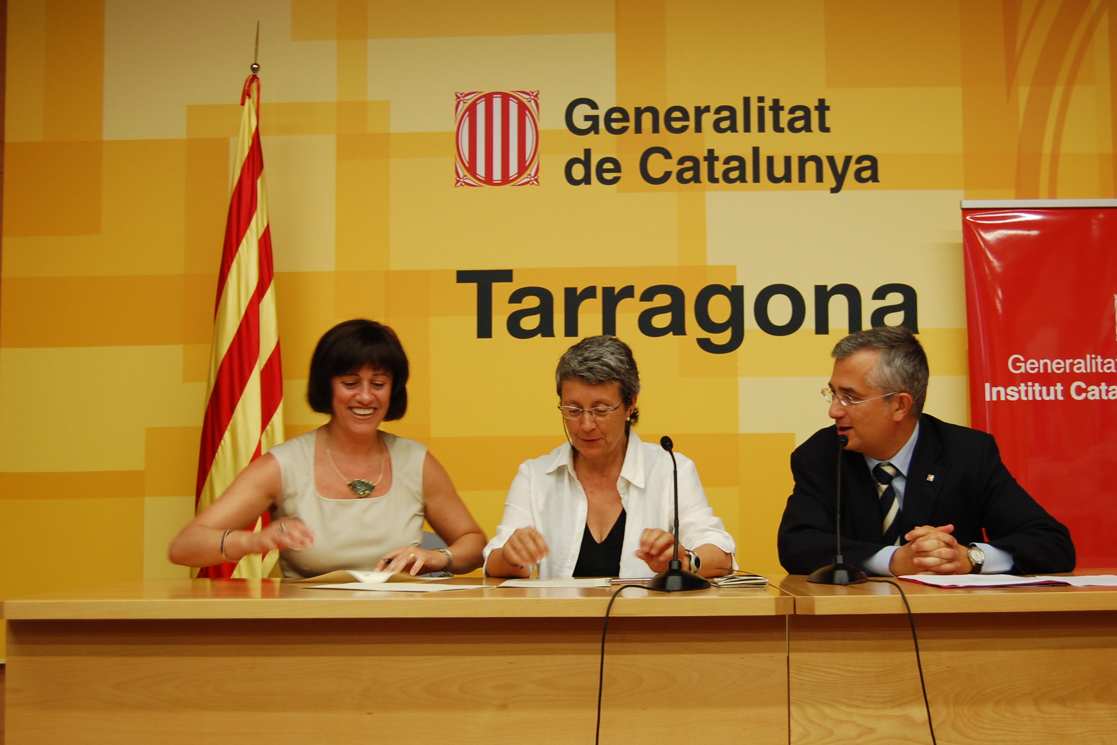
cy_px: 399
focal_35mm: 48
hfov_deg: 41.1
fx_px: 1489
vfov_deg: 28.1
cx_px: 602
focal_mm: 28
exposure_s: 1/30
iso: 400
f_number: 4.2
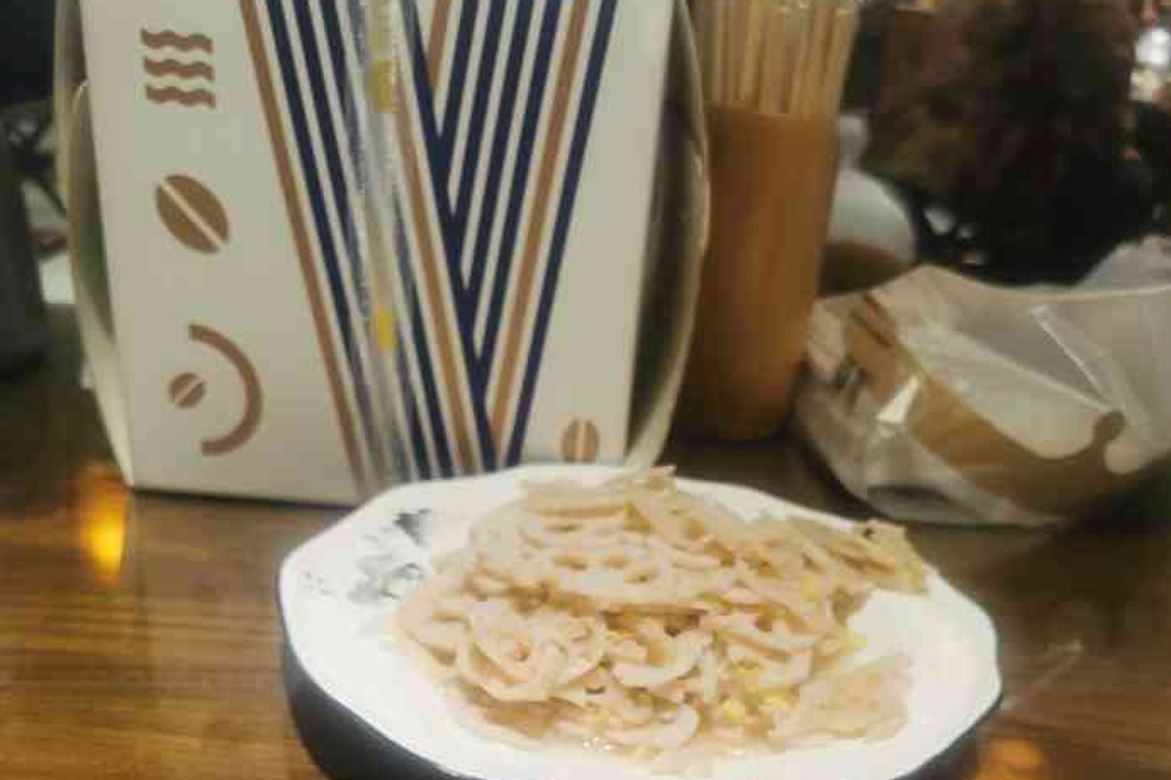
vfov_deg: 32.4
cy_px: 769
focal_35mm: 38
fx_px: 1236
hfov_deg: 50.7
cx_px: 592
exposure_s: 1/101
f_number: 1.6
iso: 50
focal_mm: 5.56
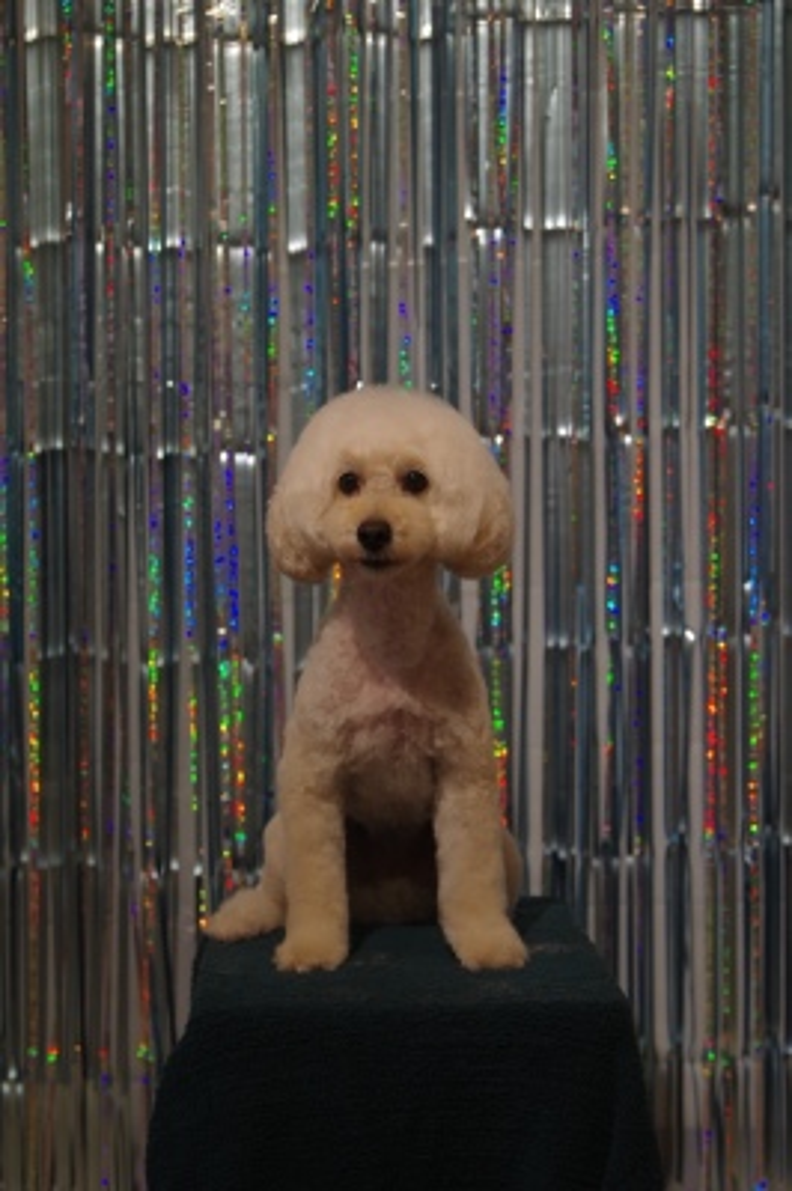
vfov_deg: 31.4
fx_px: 2116
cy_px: 596
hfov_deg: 21.2
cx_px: 396
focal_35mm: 64
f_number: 5
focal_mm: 43
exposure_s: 1/200
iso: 400
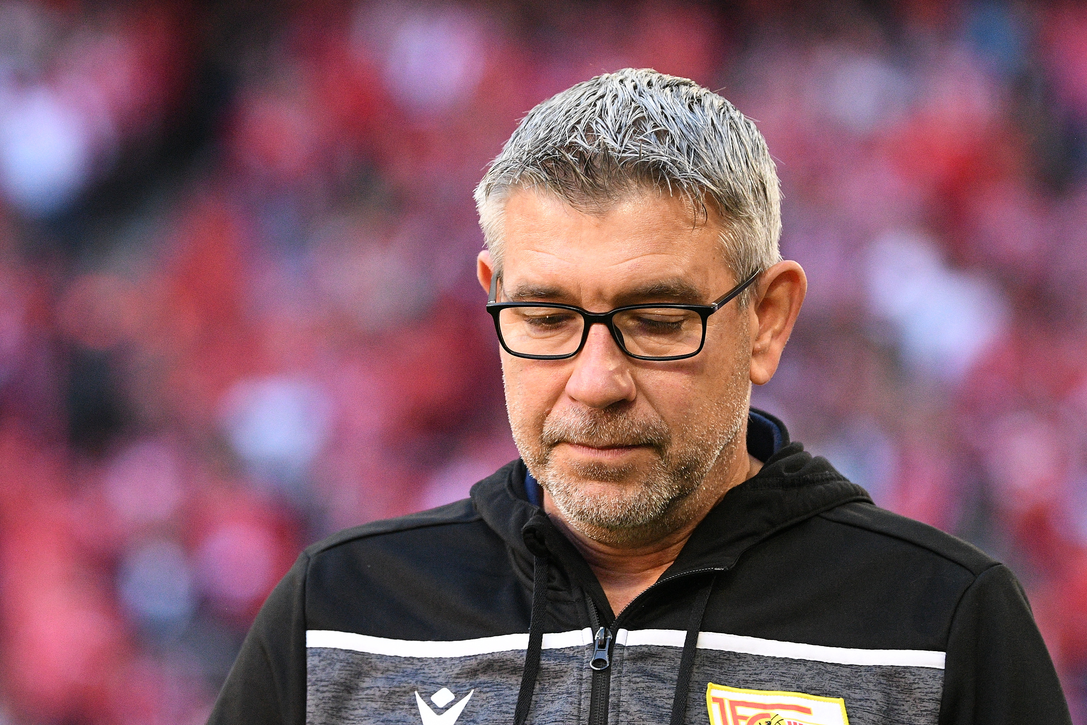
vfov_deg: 5.9
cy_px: 448
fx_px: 7034
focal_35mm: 233
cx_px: 433
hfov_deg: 8.8
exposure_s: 1/2000
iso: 2500
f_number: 2.8
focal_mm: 180
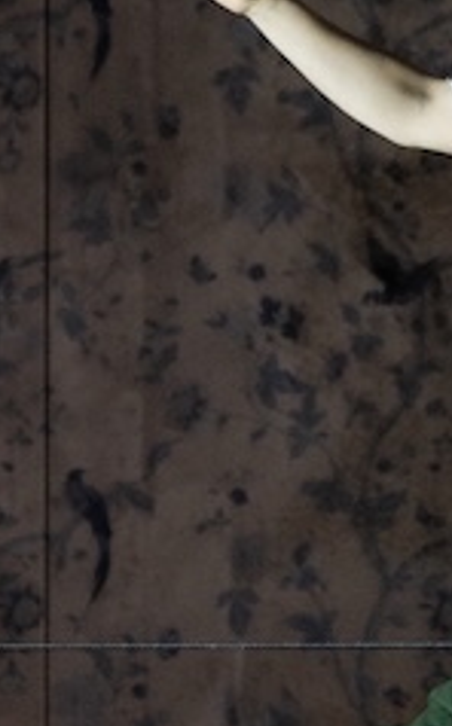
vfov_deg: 1.8
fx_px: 22946
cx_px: 562
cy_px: 296
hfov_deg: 1.1
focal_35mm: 1160
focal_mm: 300
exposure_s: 1/320
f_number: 4.5
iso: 3200
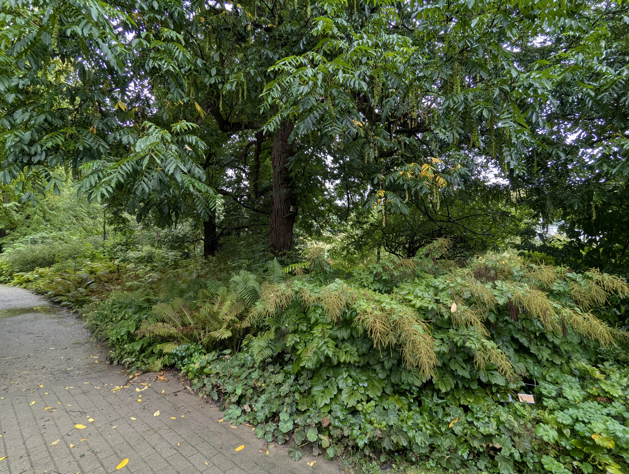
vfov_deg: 78.2
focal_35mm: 16
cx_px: 314
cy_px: 237
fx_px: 291
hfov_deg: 94.4
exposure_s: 1/40.6
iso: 47
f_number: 2.2
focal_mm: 2.35
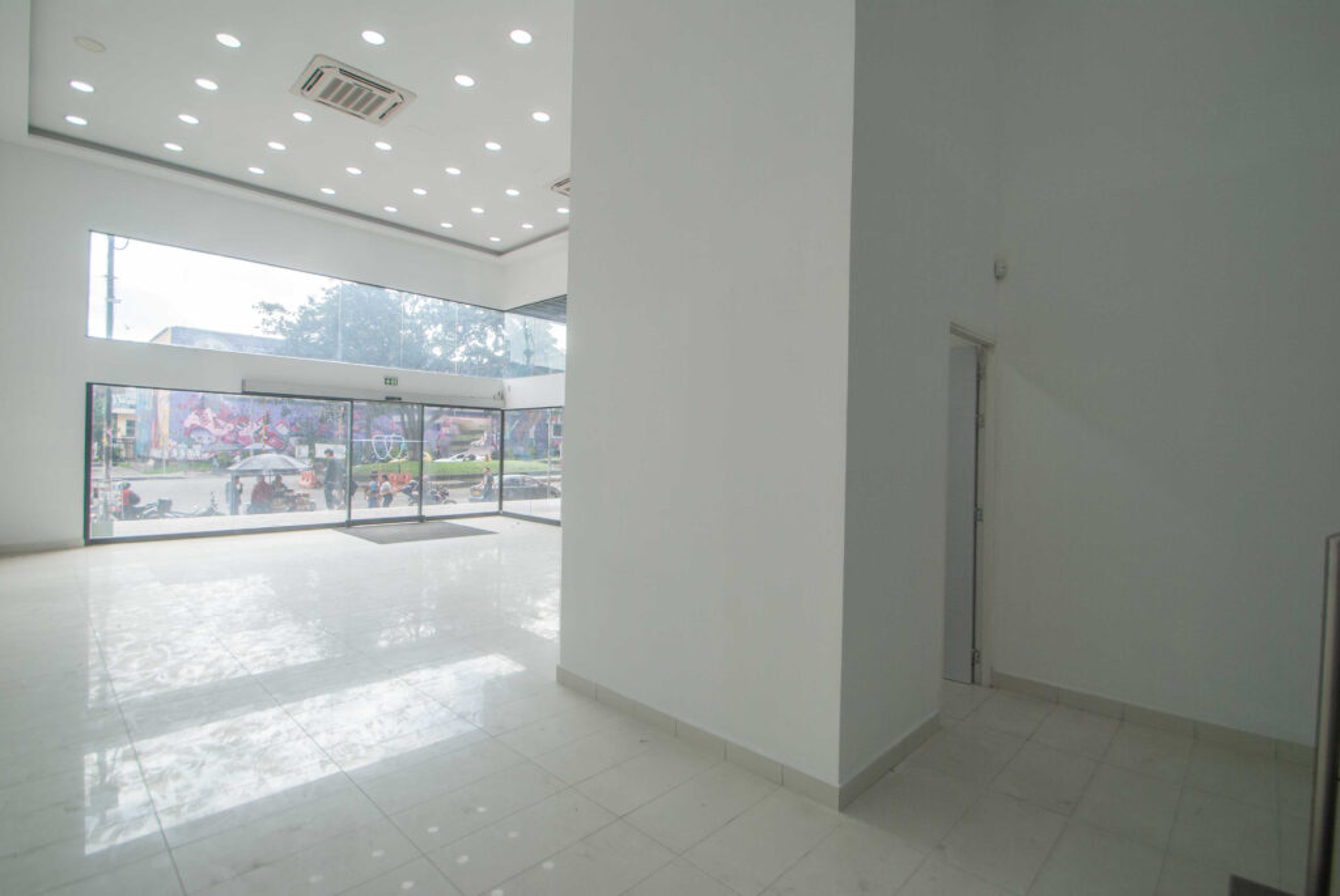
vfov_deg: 72.2
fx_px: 615
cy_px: 448
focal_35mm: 16
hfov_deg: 94.9
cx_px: 670
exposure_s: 1/160
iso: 100
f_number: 6.3
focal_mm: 11
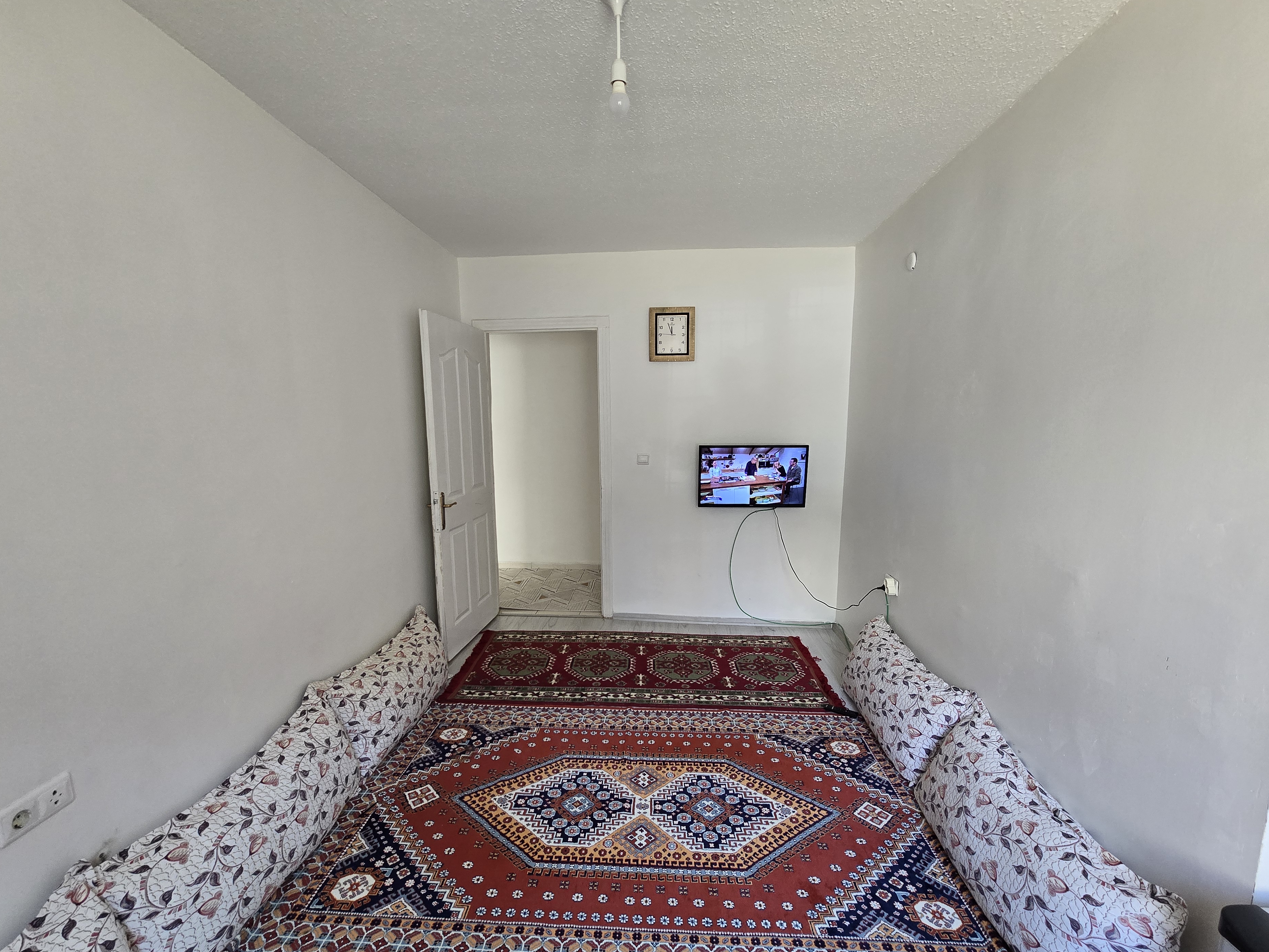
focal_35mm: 14
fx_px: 513
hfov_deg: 102.1
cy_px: 503
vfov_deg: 85.6
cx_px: 625
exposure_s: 1/60
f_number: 2.2
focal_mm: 2.2
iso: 200
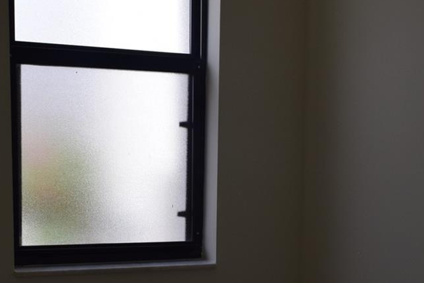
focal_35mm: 67
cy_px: 252
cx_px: 243
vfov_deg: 20.0
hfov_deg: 30.0
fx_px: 790
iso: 400
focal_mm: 18
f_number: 10
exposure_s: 1/200
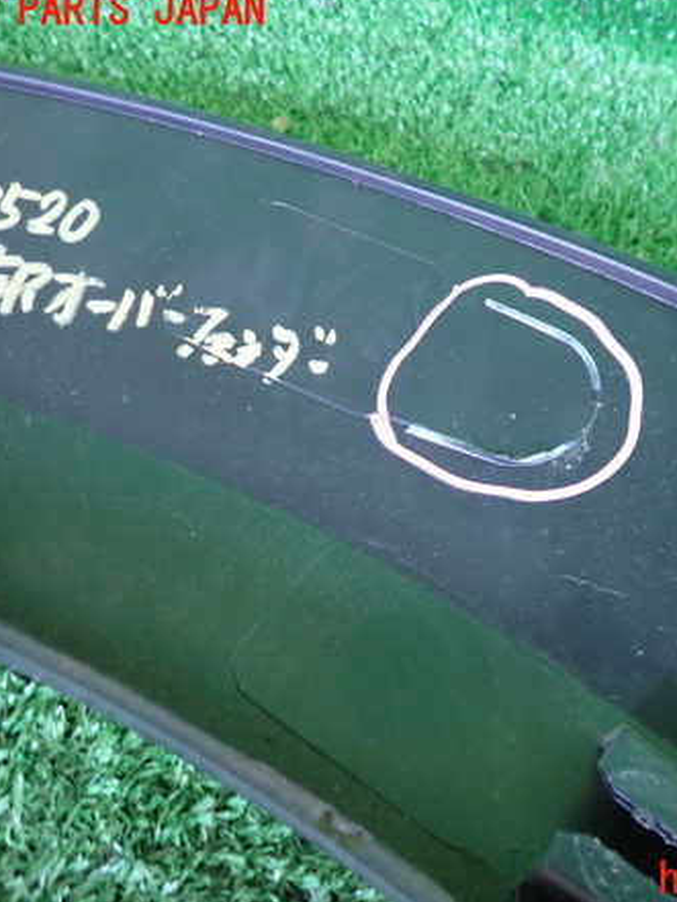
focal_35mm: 34
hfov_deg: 40.6
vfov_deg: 53.9
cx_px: 507
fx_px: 886
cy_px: 446
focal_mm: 4.5
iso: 800
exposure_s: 1/20
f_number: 2
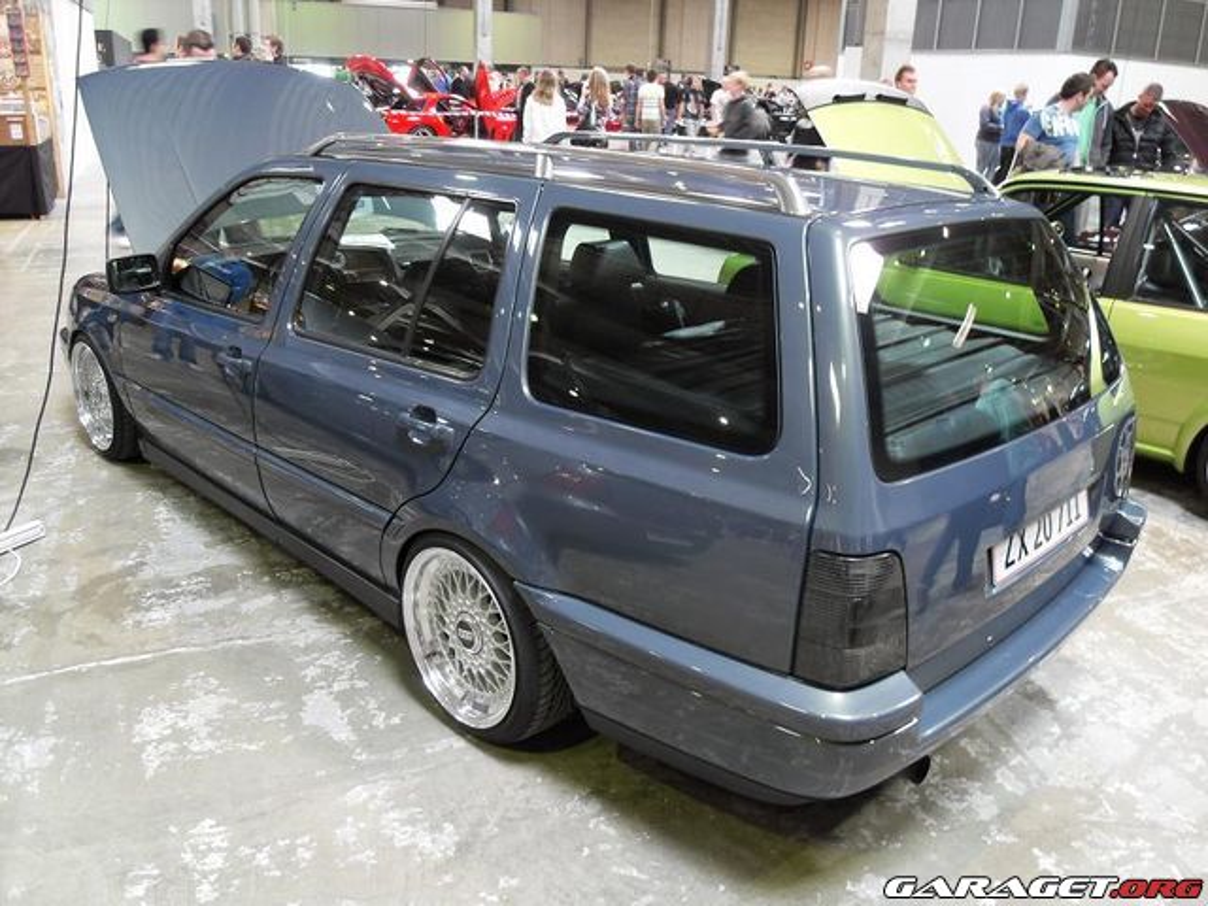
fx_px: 977
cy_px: 453
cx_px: 604
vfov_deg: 49.7
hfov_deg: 63.4
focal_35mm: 28
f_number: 2.8
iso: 200
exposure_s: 1/10
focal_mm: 6
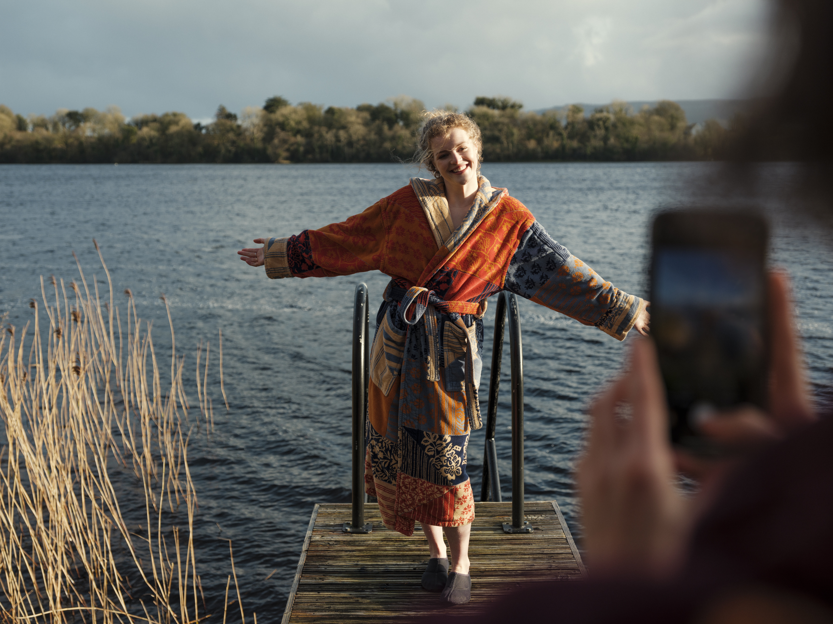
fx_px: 963
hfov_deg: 46.8
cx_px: 416
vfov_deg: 36.0
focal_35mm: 40
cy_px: 312
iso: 100
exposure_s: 1/640
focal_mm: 50.8
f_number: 4
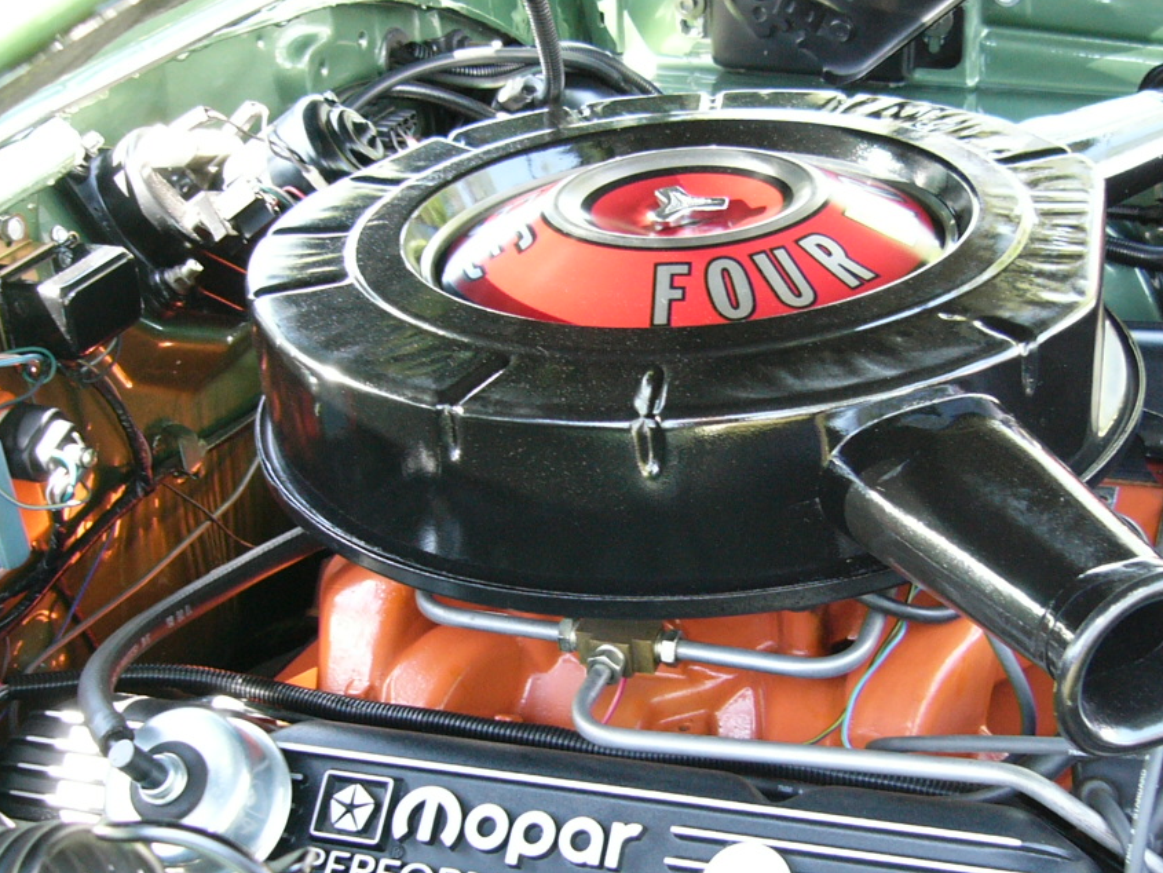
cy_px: 525
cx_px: 690
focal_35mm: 53
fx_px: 1781
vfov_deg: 27.5
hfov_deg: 36.1
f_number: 2.8
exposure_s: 1/30
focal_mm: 5.8
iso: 150
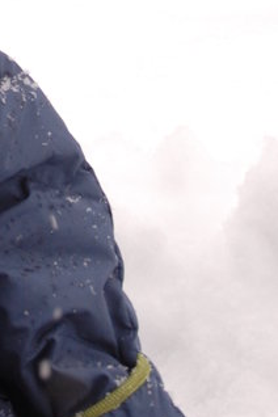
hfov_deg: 5.1
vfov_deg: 7.7
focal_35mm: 266
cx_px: -99
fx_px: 3076
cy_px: -111
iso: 400
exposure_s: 1/200
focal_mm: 55
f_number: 7.1
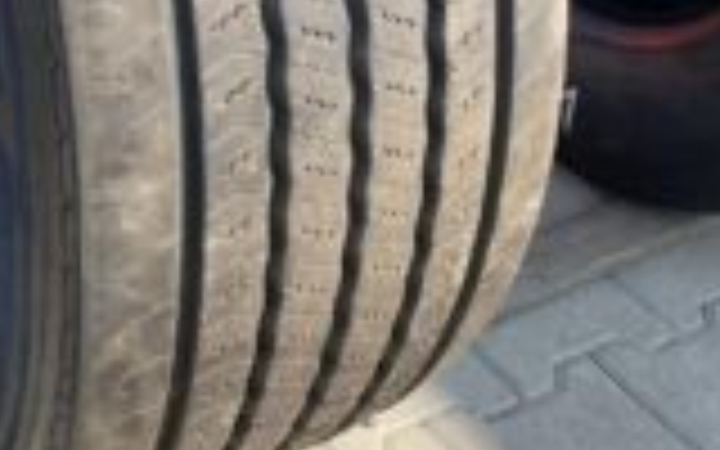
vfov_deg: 16.8
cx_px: 261
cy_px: -106
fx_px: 1452
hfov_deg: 27.7
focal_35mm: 74
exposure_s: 1/588
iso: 32
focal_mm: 4.25
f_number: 1.8
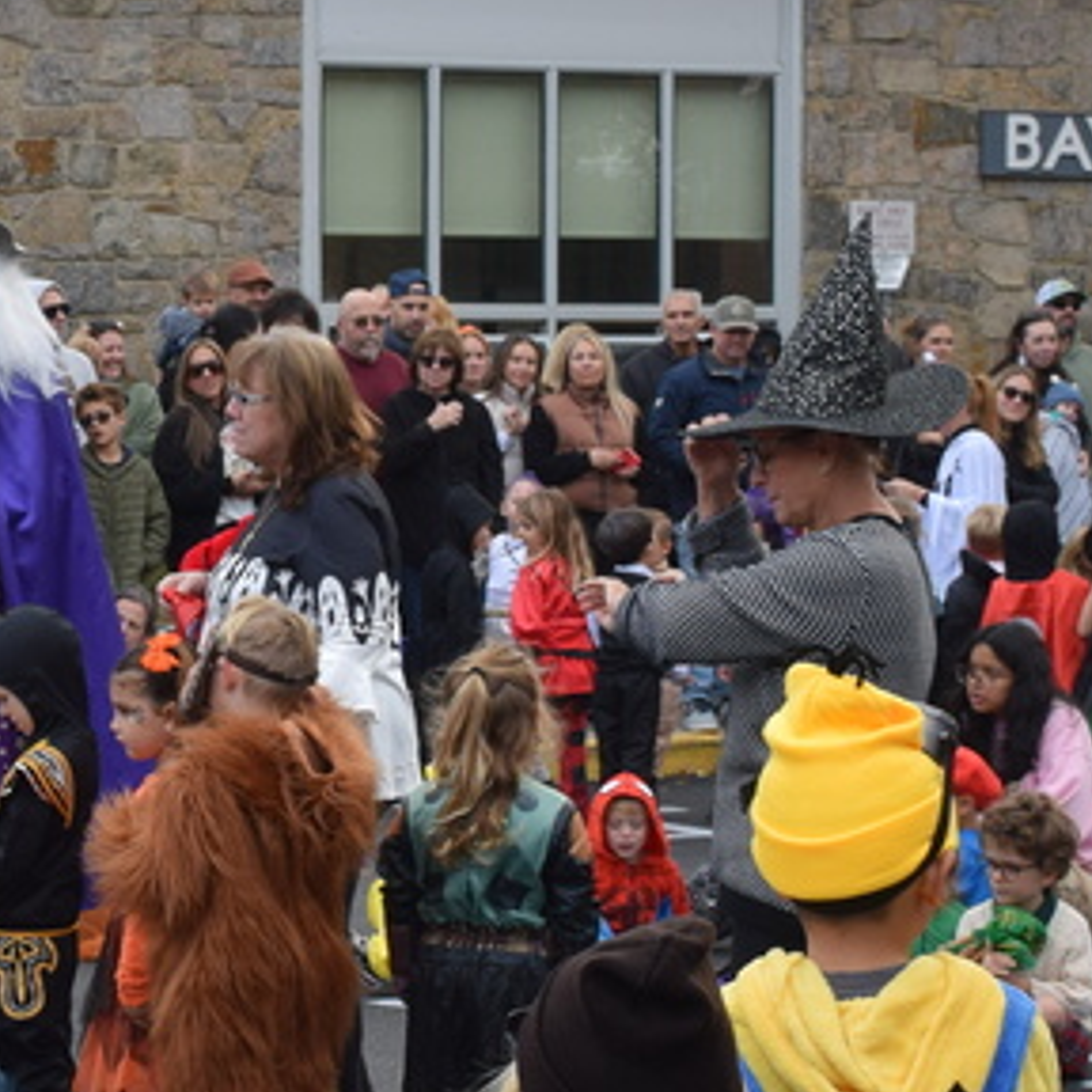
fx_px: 4373
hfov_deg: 14.1
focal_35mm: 123
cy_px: 385
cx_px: 57
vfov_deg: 14.2
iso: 280
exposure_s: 1/250
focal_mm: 27
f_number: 8
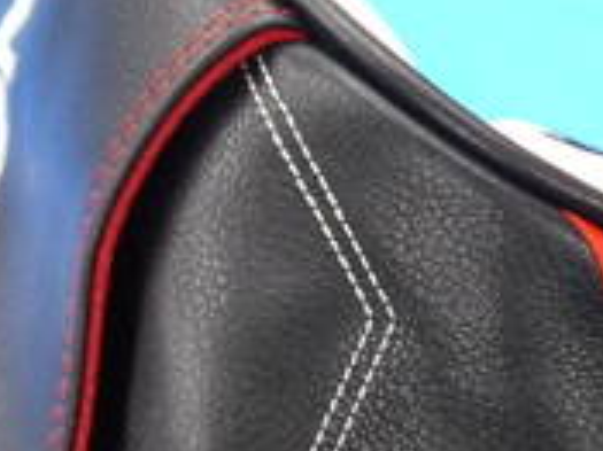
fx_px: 2681
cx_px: 503
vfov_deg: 9.5
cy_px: 482
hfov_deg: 12.8
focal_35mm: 154
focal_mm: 21
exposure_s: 1/100
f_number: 4.3
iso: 800
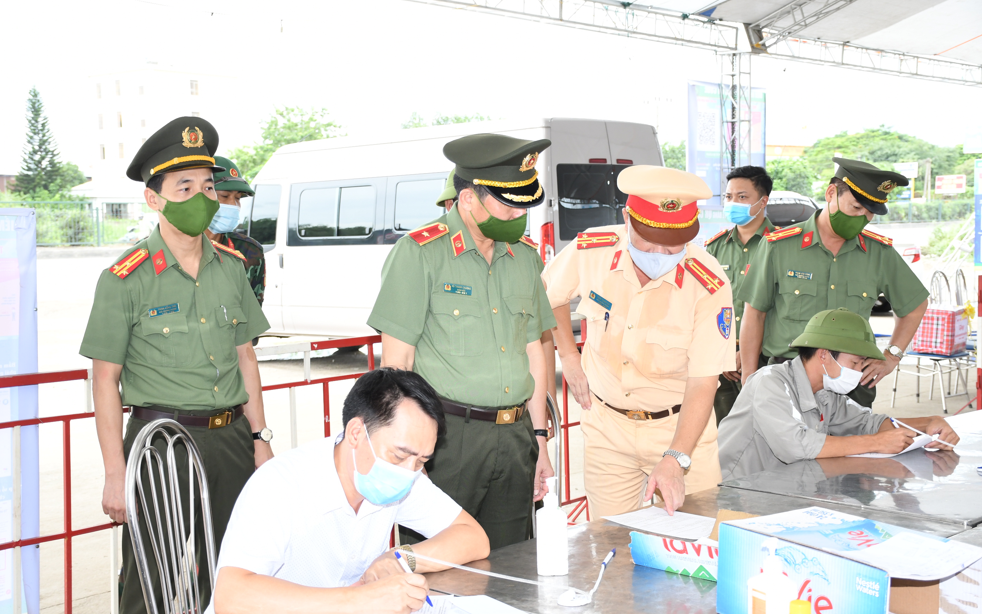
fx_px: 1311
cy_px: 323
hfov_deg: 41.1
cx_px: 490
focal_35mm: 49
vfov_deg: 26.3
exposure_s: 1/200
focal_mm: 32
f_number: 5
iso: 500
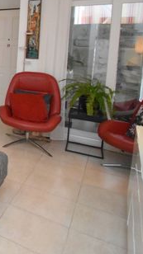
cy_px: 66
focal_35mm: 36
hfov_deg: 20.6
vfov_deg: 53.0
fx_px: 243
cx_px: -124
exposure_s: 1/125
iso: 3600
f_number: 4.5
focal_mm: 10
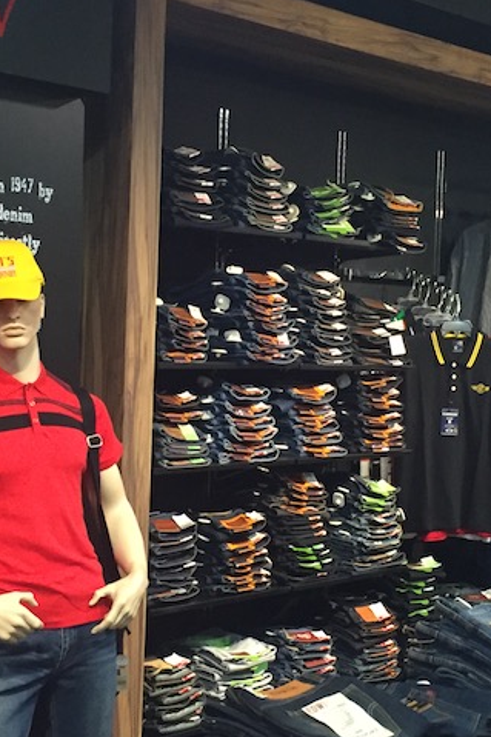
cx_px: 237
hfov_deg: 21.6
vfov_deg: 31.9
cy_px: 368
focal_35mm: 63
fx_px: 1290
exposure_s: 1/33
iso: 320
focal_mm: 4.15
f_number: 2.2
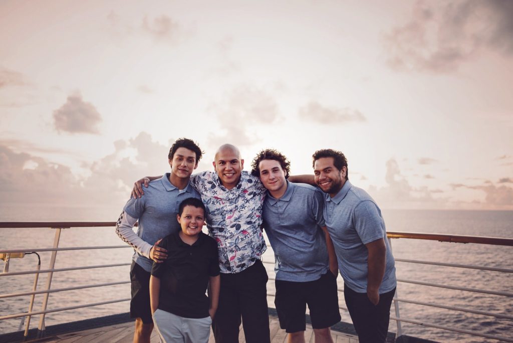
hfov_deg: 54.4
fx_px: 499
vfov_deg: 37.9
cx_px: 256
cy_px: 172
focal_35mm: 35
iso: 1000
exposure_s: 1/250
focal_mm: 35
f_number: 2
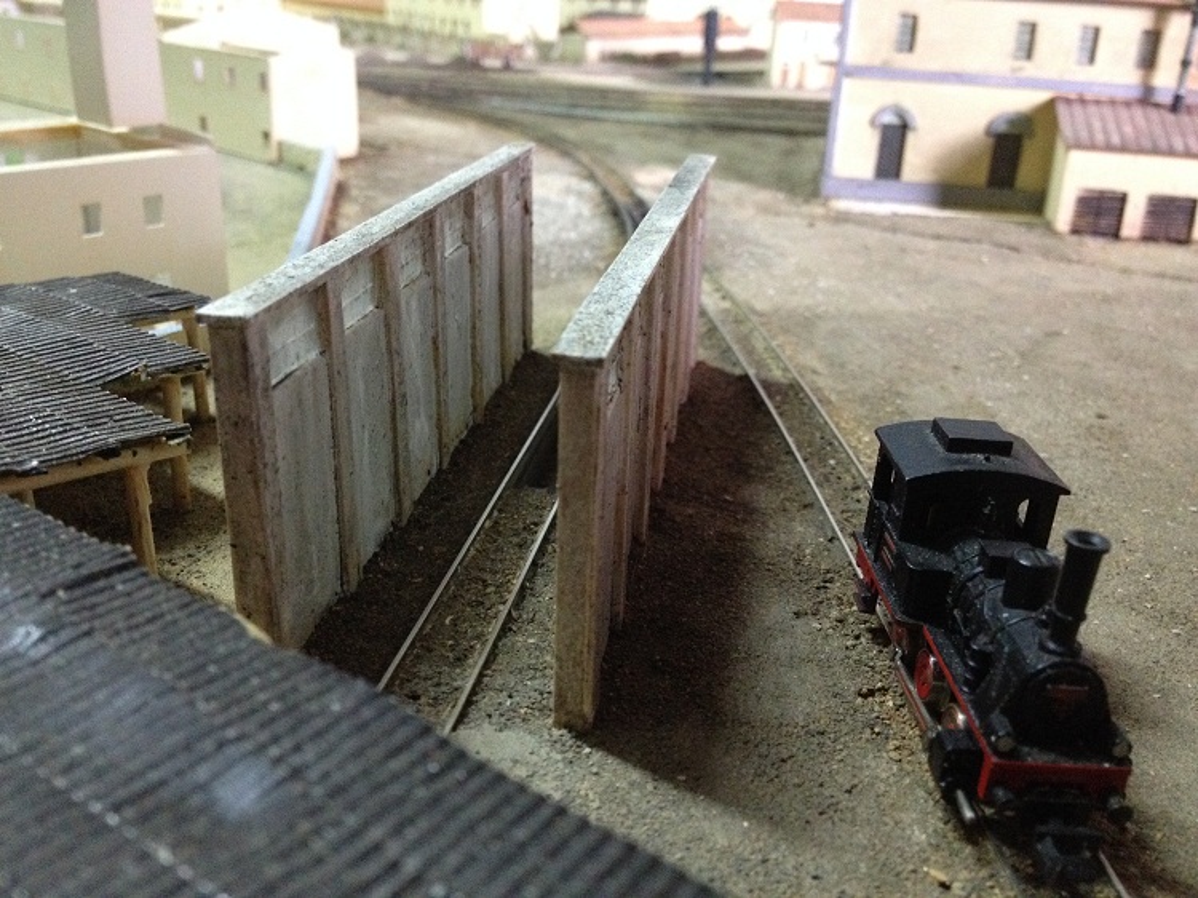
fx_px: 1211
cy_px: 449
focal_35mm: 35
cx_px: 599
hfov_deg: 52.6
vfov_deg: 40.7
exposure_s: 1/20
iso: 400
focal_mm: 4.28
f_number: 2.4
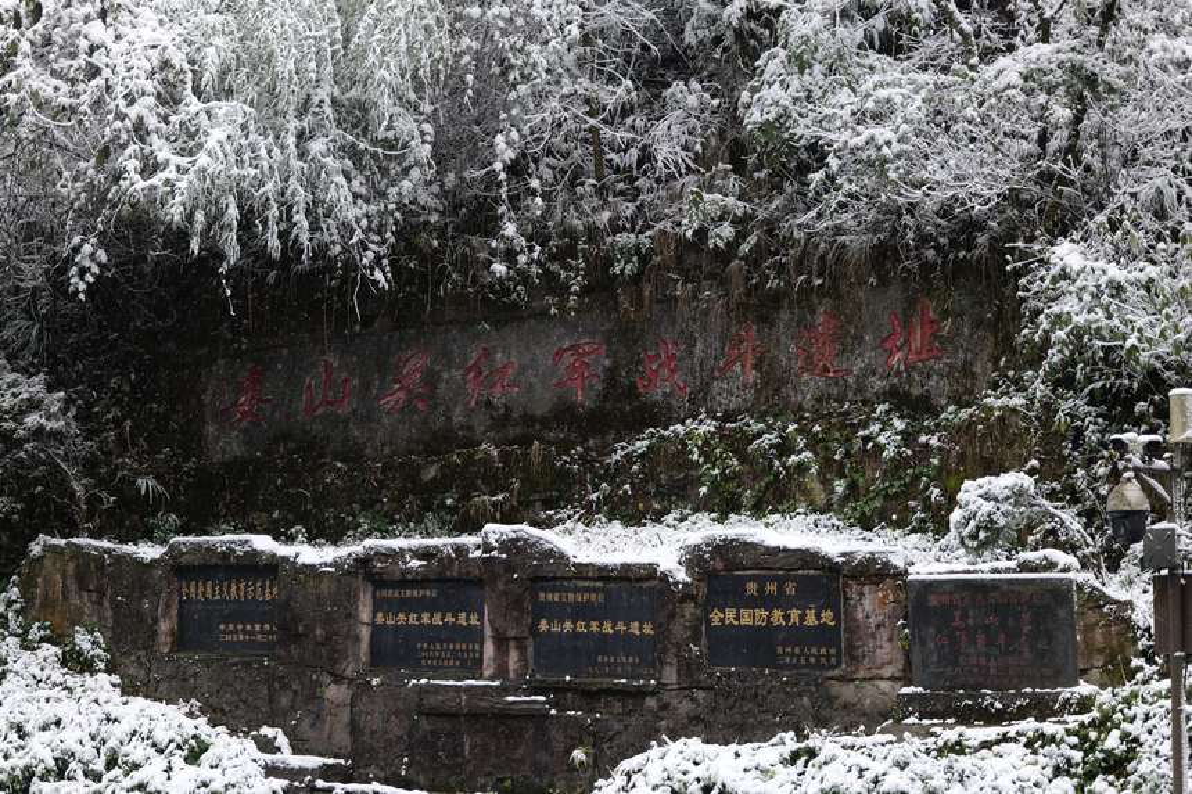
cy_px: 397
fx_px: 1986
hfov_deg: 33.4
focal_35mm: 60
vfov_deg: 22.6
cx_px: 596
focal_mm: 60
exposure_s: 1/125
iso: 250
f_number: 4
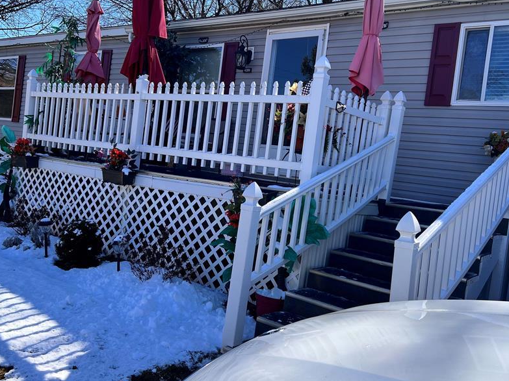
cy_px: 177
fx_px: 500
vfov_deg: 41.8
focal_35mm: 34
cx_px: 264
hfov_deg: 54.0
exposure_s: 1/2083
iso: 50
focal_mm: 5.7
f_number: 1.5
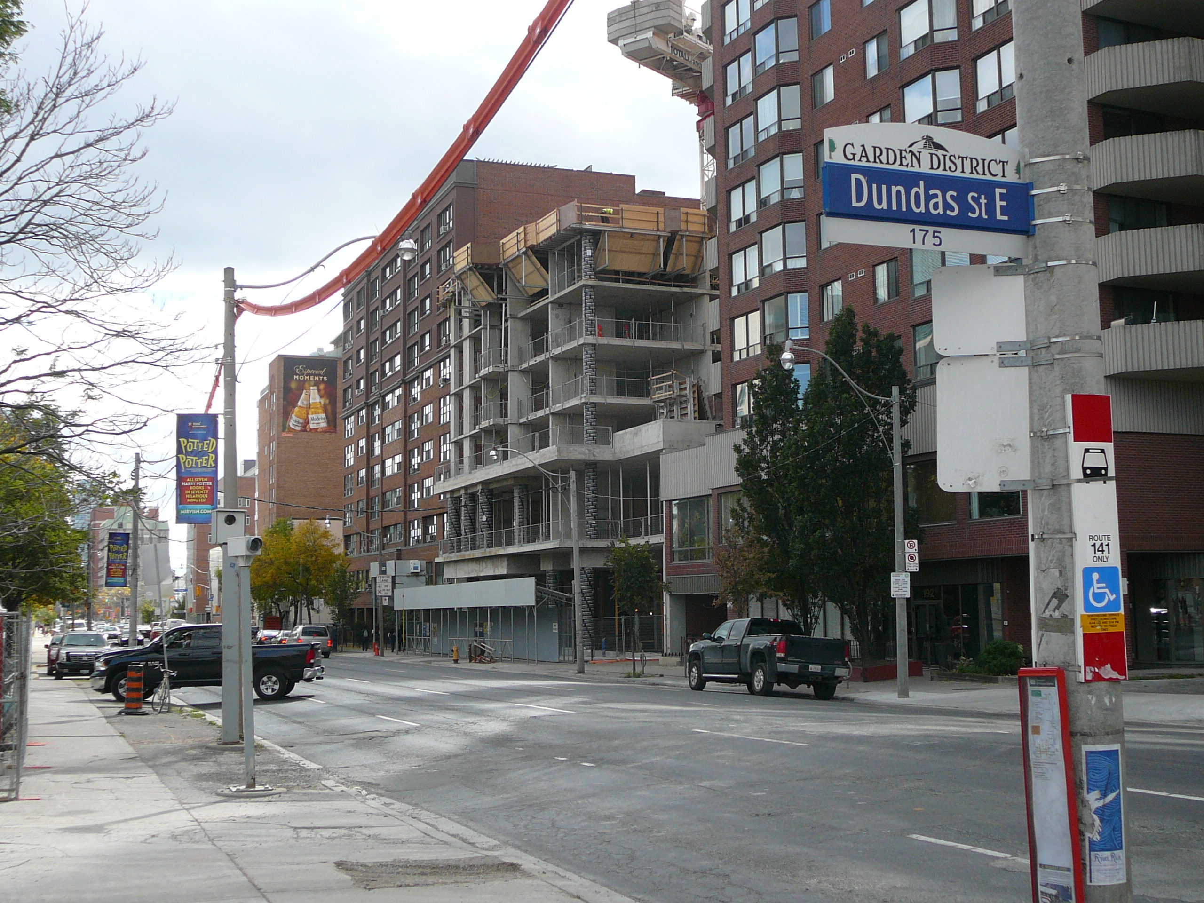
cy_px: 452
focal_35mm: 43
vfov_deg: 33.6
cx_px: 602
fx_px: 1496
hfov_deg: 43.9
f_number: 3.2
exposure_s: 1/400
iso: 80
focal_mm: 6.4
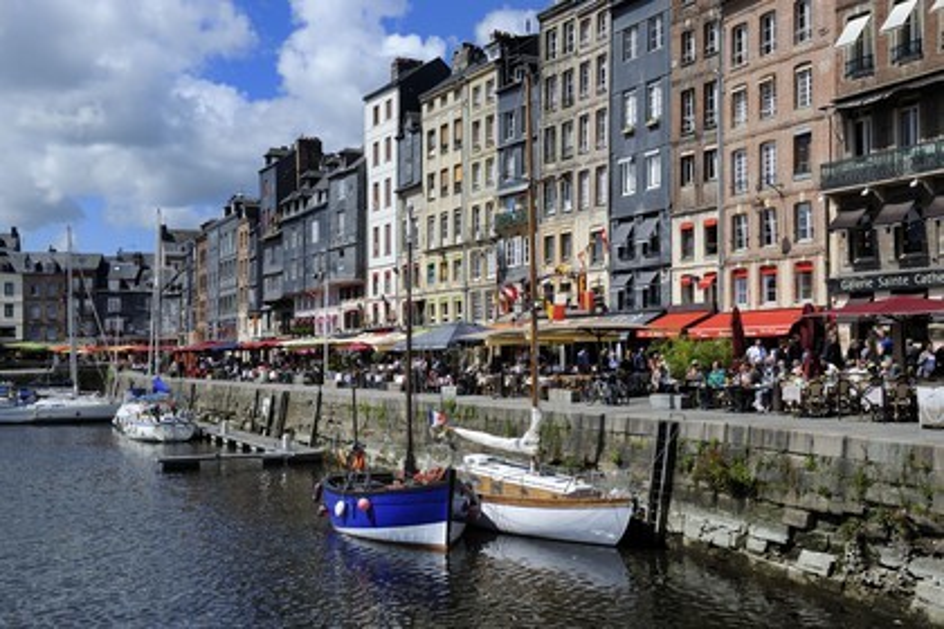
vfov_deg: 31.9
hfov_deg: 46.4
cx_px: 472
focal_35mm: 42
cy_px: 314
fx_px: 1101
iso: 200
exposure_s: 1/200
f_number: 13
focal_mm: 42
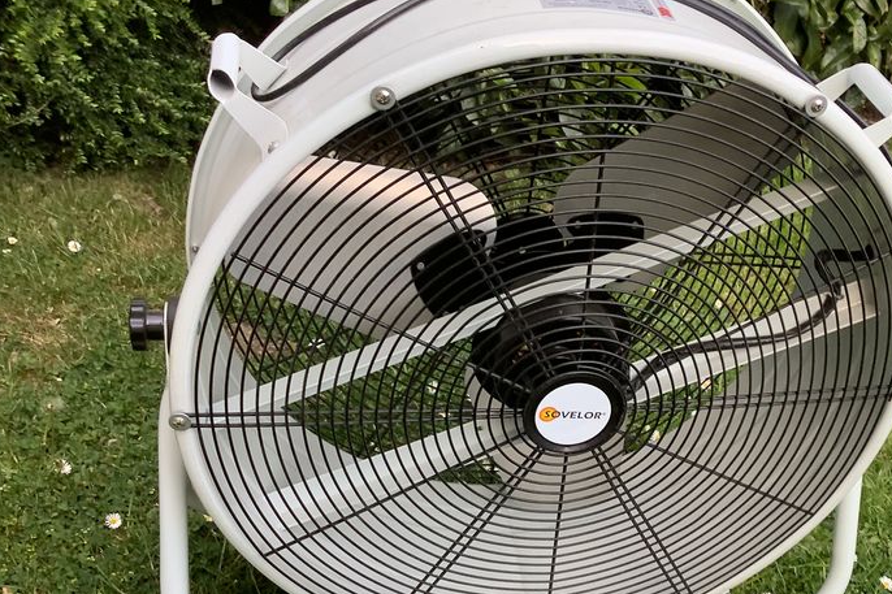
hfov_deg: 41.3
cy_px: 442
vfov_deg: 28.2
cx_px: 602
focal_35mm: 47
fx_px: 1164
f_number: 2.4
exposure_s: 1/120
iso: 32
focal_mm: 3.3
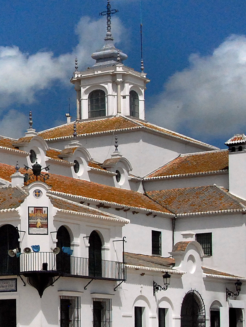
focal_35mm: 120
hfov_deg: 11.9
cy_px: 135
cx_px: -95
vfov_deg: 16.4
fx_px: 1137
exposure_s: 1/4000
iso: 800
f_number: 6.3
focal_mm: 24
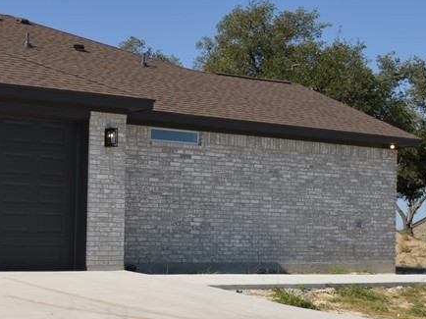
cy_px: 241
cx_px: -26
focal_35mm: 65
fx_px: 799
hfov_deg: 27.6
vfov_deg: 22.3
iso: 100
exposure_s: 1/200
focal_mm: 18
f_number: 10
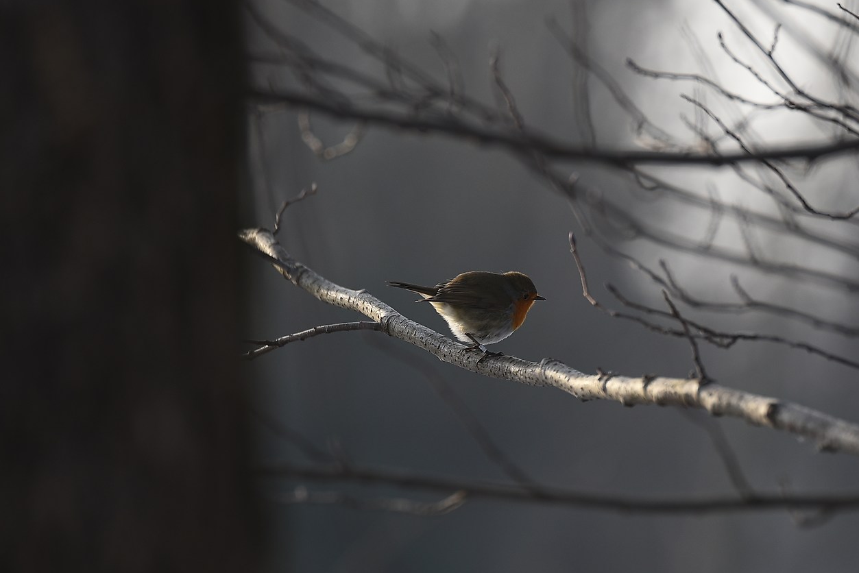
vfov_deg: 3.6
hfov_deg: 5.4
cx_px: 488
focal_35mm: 383
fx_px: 9140
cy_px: 312
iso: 200
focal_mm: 200
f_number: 2.8
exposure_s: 1/1600
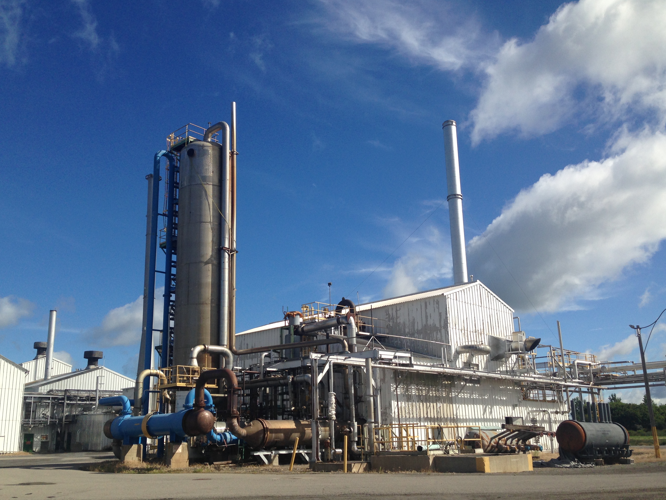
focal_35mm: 35
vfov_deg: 40.7
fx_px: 673
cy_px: 261
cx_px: 325
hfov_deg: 52.6
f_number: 2.4
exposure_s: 1/2463
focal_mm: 4.12
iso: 50
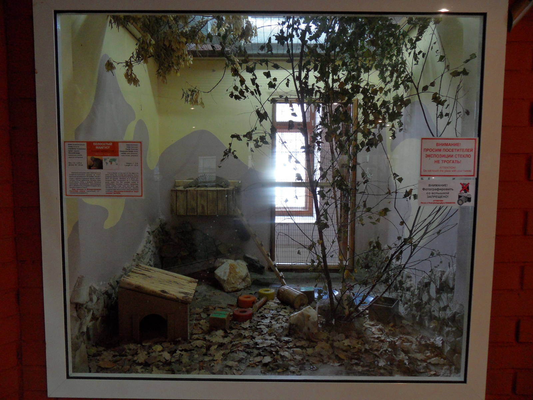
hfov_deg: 71.6
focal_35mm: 24
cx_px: 266
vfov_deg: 56.8
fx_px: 370
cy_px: 200
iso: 200
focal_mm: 3.9
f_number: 3.2
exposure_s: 1/10
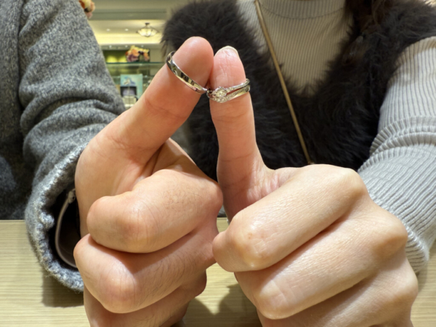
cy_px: 164
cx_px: 218
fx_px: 302
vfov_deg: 56.8
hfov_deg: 71.6
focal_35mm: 24
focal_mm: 2.22
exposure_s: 1/120
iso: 80
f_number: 2.2
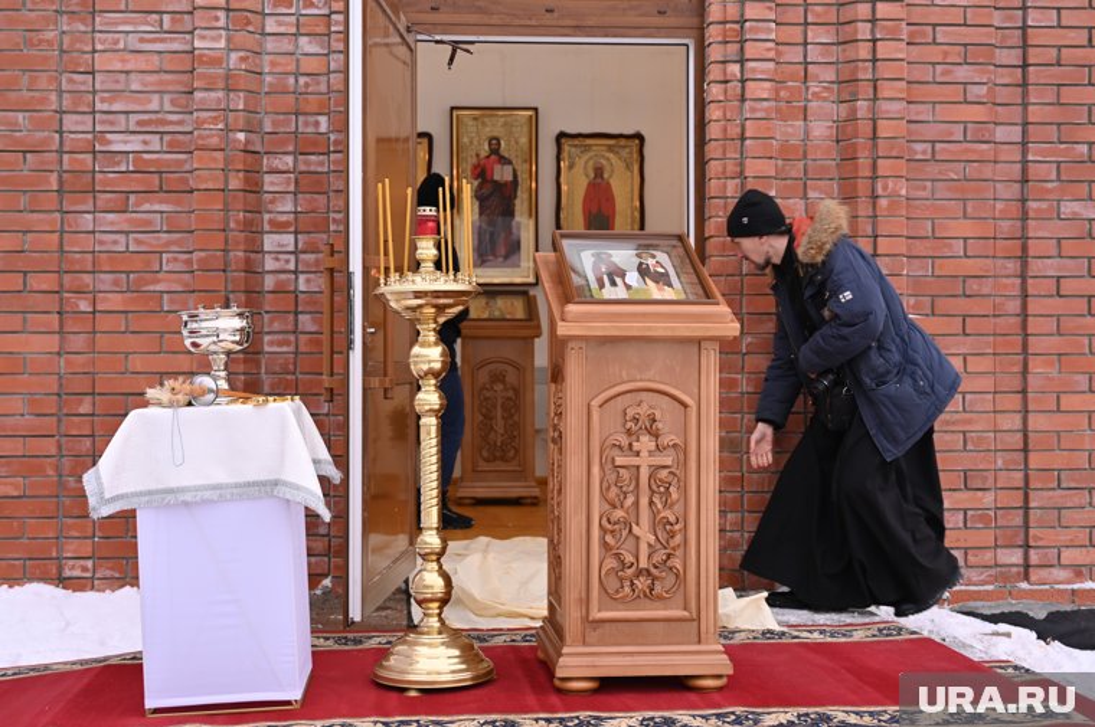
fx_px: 1306
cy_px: 364
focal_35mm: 43
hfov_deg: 45.5
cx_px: 548
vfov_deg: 31.1
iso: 100
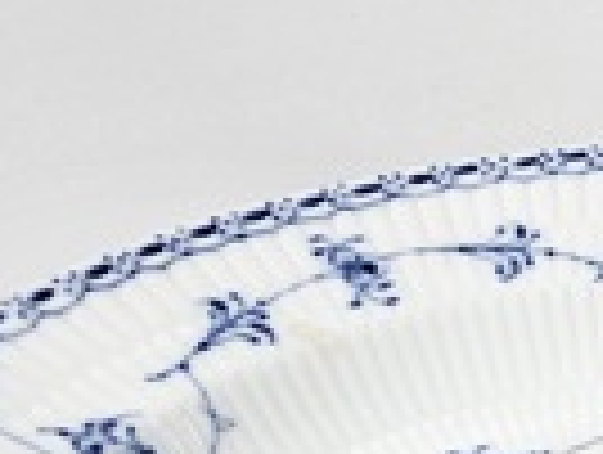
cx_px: 1359
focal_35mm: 137
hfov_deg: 12.1
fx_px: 2391
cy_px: 319
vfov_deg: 10.8
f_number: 1.7
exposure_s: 1/180
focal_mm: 6.3
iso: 40
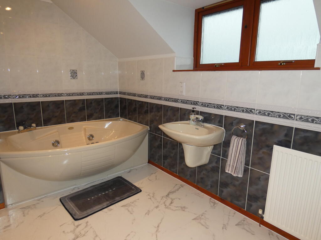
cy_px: 120
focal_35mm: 22
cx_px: 160
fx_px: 204
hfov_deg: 76.4
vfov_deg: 61.1
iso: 250
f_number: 2.9
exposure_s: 1/60
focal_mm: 3.9
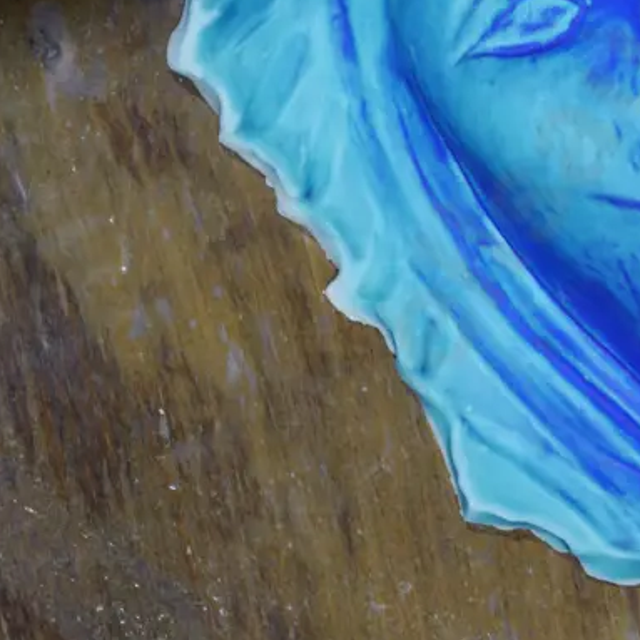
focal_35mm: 175
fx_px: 3661
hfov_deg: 9.9
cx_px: 634
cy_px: 62
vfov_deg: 9.9
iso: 500
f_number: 5.5
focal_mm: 37
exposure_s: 1/80
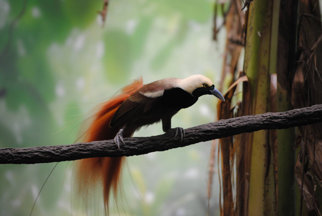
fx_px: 1679
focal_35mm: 188
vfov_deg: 7.3
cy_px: 108
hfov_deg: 11.0
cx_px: 161
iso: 400
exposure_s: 1/30
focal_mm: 125
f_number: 4.8
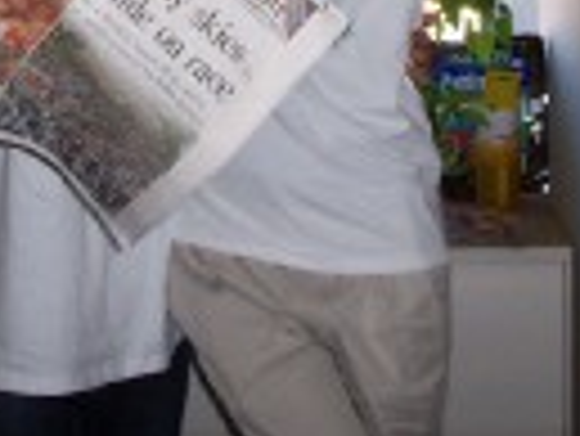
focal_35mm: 115
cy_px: -166
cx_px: 288
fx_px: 1929
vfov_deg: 12.4
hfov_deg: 17.1
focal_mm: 5.6
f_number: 2.8
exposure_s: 1/60
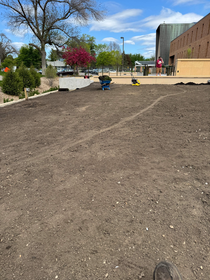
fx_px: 194
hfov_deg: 56.8
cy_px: 140
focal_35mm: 24
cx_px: 105
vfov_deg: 71.6
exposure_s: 1/2710
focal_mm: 6.76
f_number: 1.78
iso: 80
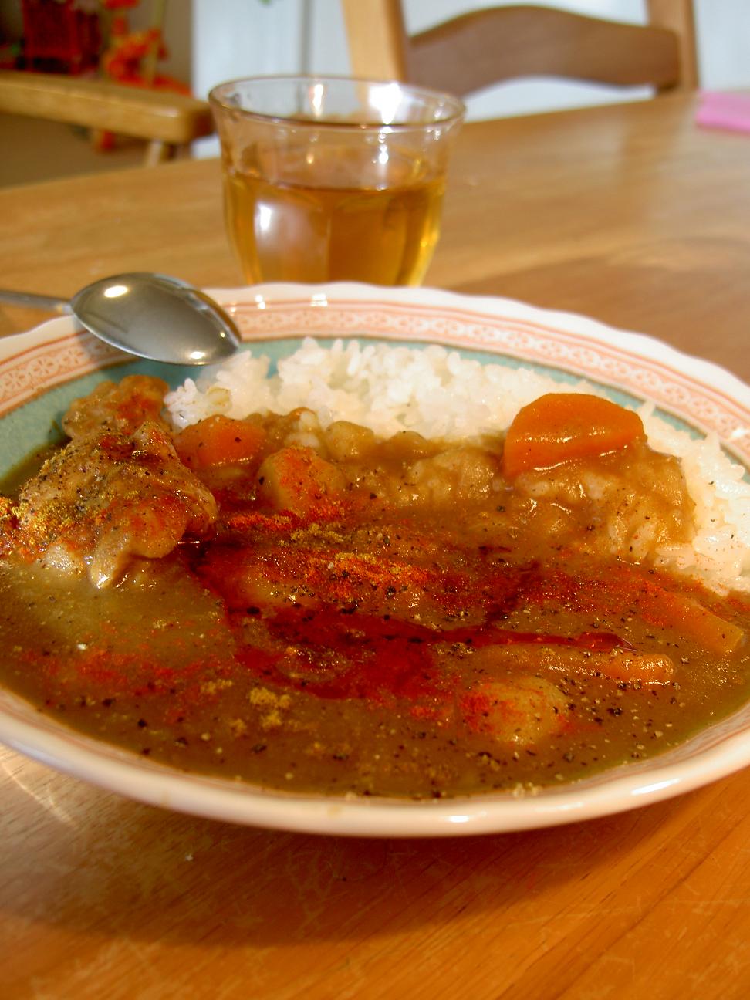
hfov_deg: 36.8
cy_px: 500
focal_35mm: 39
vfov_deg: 47.9
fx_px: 1127
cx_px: 375
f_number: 2.8
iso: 100
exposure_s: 1/23.4
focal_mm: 8
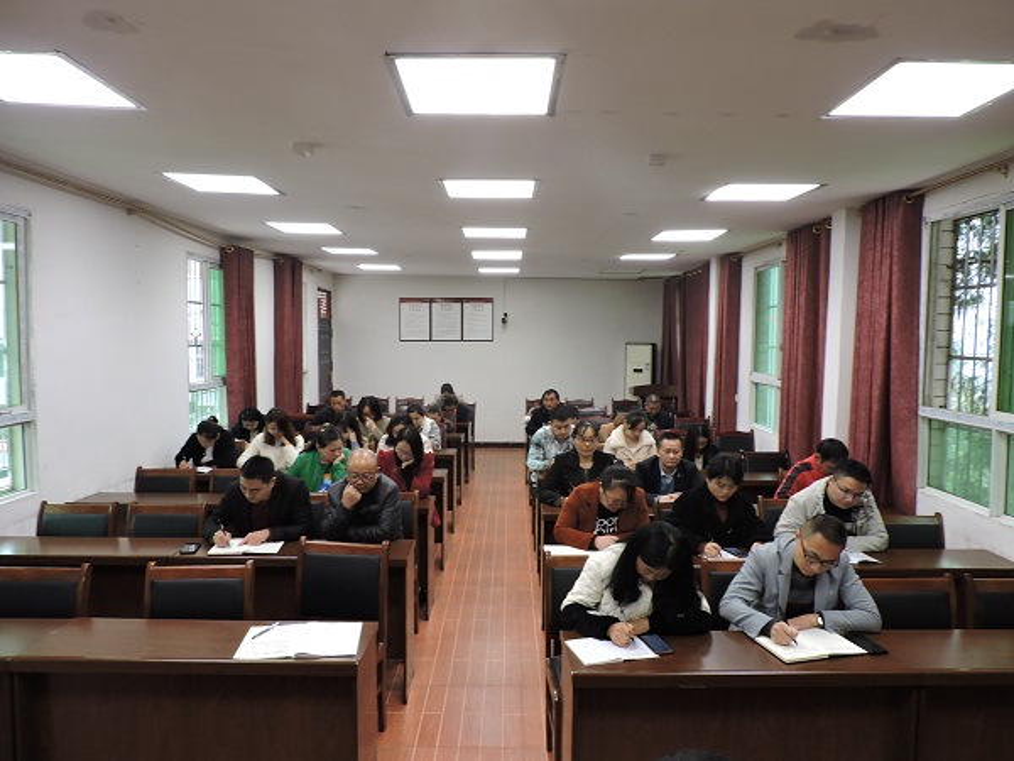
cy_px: 380
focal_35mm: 24
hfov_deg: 71.6
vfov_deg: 56.8
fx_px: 703
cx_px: 507
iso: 250
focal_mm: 4.3
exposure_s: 1/30
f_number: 3
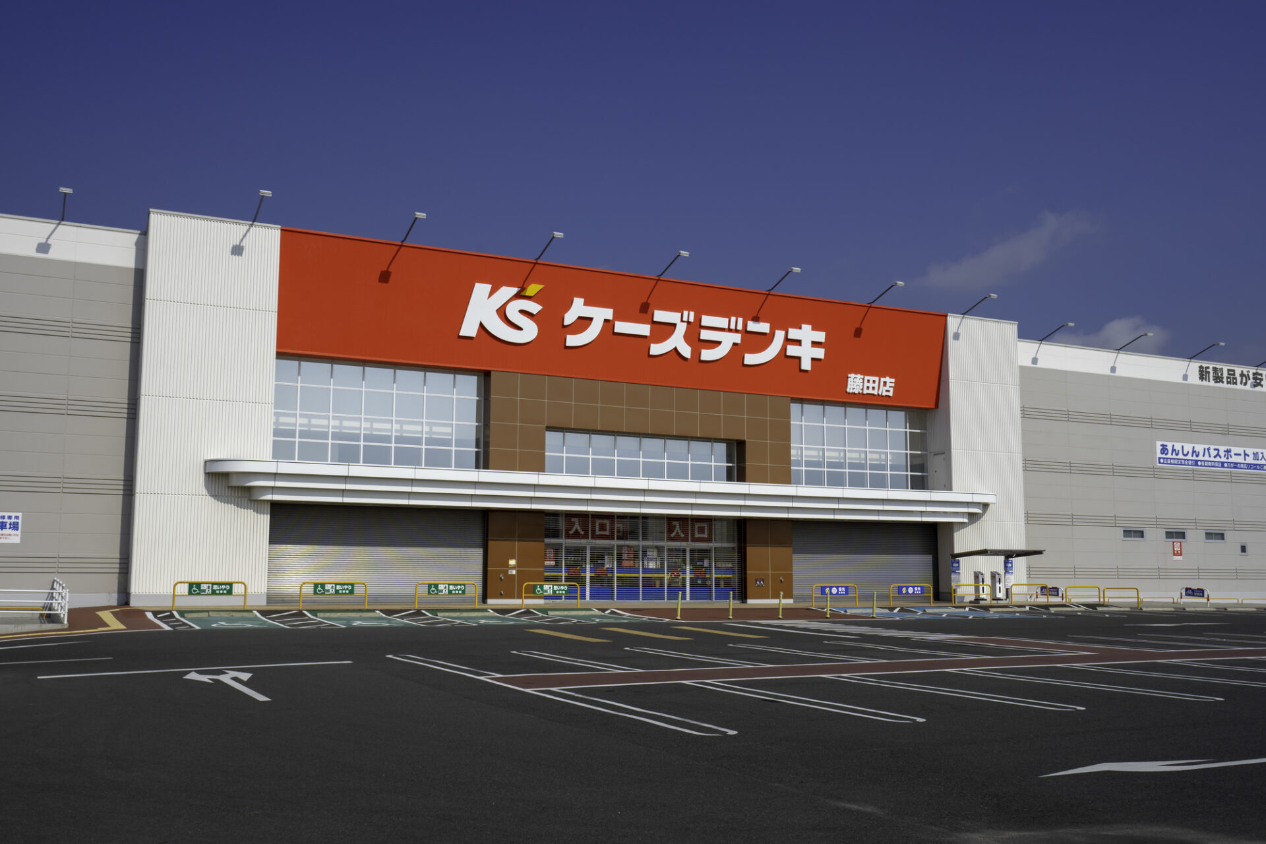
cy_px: 422
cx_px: 633
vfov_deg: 37.9
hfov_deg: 54.4
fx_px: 1231
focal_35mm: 35
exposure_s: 1/320
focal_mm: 35
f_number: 11
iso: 100
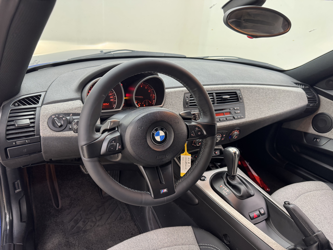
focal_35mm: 24
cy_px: 125
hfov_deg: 71.6
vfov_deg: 56.8
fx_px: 231
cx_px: 166
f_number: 1.78
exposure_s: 1/50
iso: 200
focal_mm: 6.76
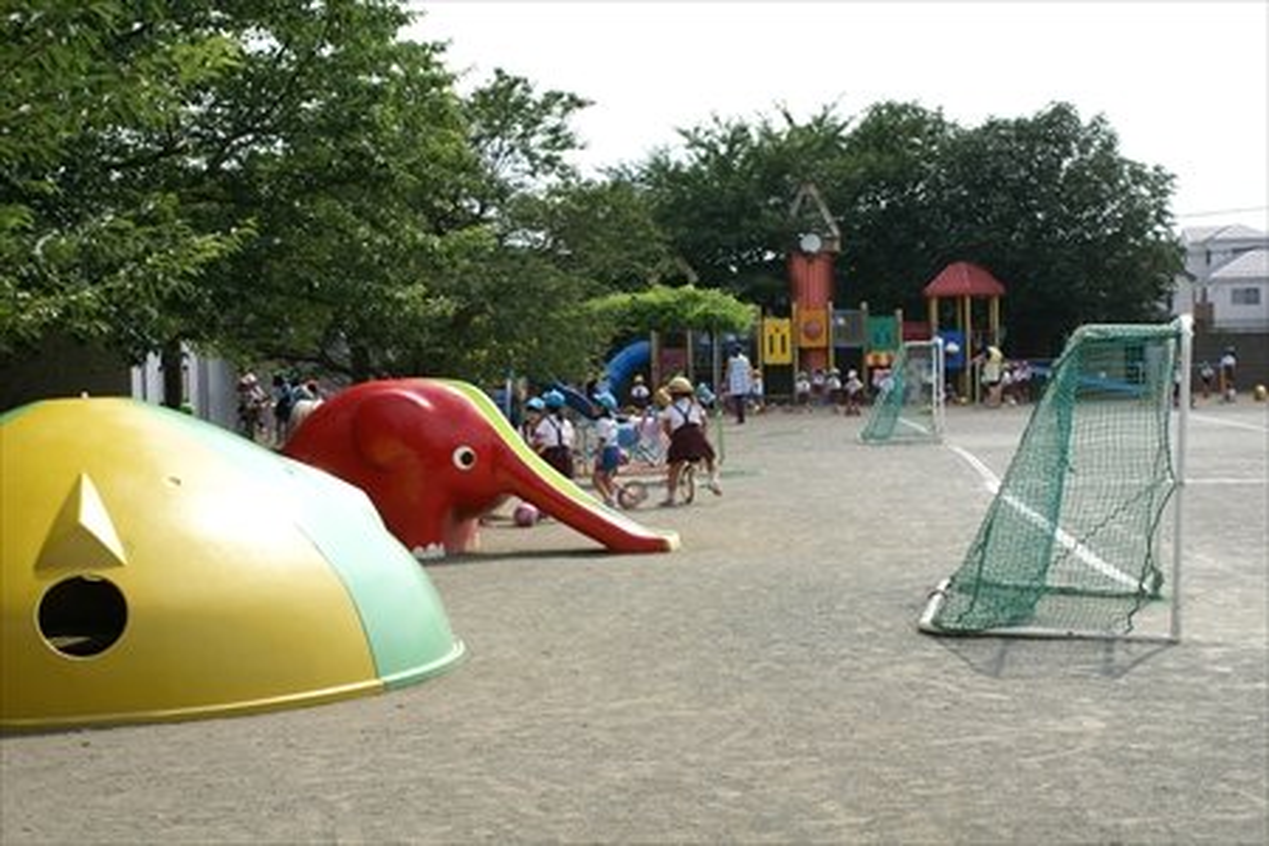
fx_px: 1850
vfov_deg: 25.8
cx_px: 634
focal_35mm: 52
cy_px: 423
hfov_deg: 37.9
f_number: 8
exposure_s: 1/160
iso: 100
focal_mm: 35
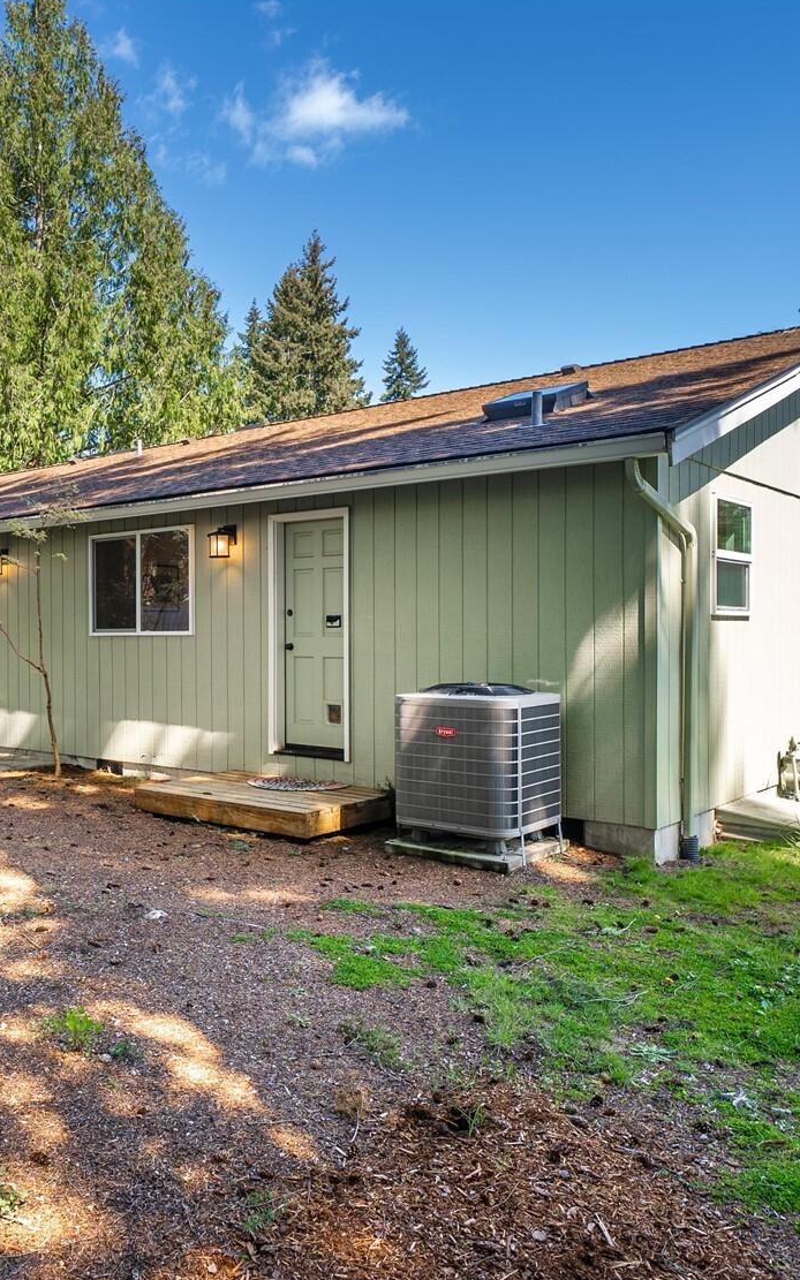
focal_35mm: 28
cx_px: 190
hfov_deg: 43.0
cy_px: 639
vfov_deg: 66.5
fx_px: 977
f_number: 7.1
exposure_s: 1/60
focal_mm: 18
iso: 80
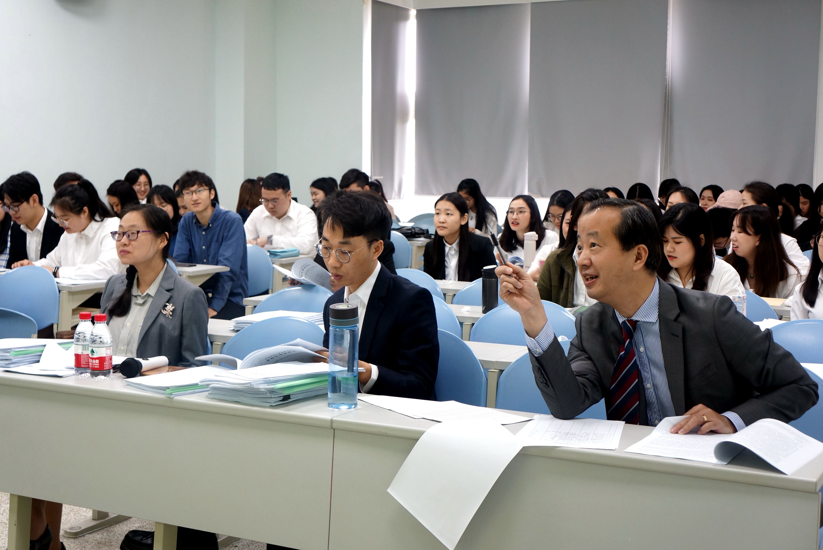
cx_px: 412
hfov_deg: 42.7
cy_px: 275
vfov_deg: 29.3
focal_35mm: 46
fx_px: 1052
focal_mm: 31
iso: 400
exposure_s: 1/20
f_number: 5.6
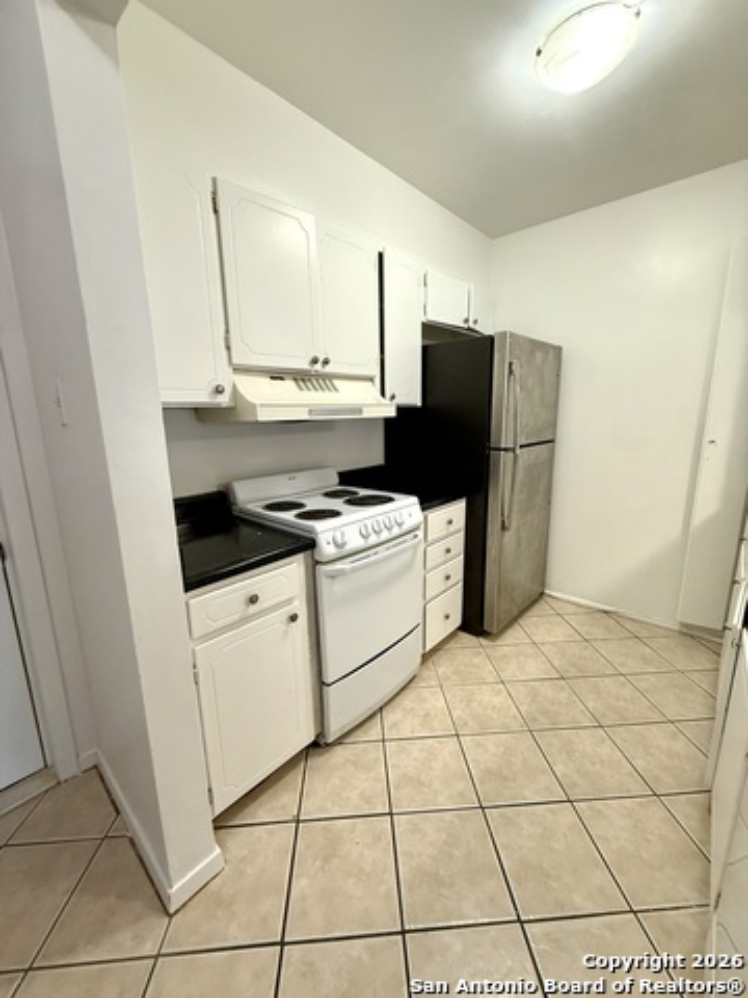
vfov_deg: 102.1
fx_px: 403
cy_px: 499
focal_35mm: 14
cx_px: 374
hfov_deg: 85.7
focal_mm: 2.22
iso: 320
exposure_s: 1/120
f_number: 2.2
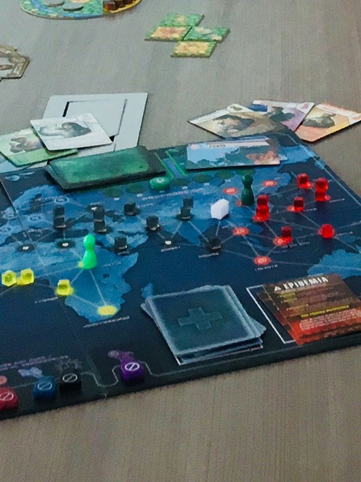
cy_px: -446
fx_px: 1781
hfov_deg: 11.5
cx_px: 292
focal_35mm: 128
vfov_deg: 13.5
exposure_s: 1/40
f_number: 2.2
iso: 32
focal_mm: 4.15
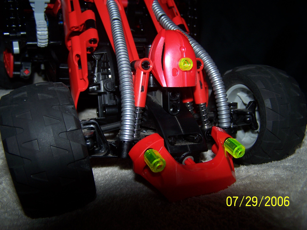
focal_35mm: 38
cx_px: 154
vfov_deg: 37.7
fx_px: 337
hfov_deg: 49.0
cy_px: 115
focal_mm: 6.3
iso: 80
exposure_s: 1/60
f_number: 2.8
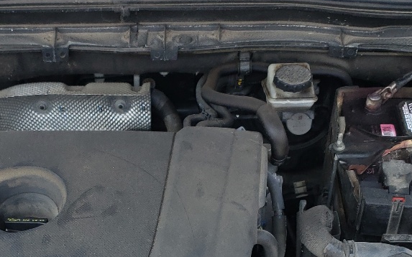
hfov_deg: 26.7
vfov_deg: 16.4
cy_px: 284
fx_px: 864
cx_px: 138
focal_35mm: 77
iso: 50
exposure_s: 1/714
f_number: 1.5
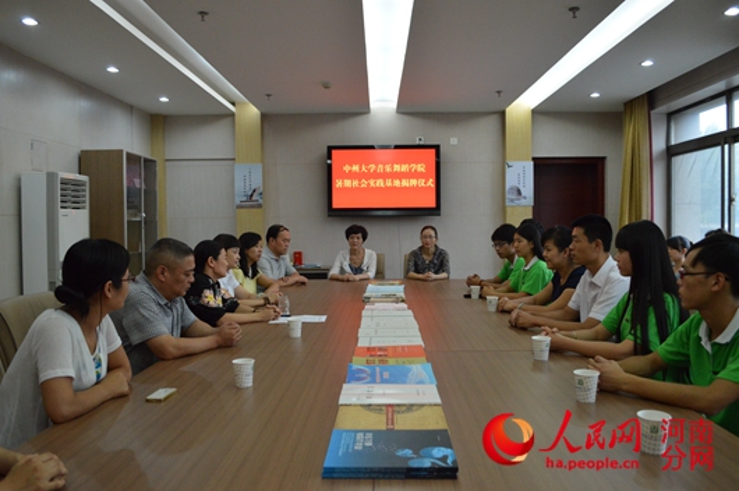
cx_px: 370
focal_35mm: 27
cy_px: 246
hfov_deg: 67.4
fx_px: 554
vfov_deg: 47.8
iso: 1600
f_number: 3.5
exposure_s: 1/160
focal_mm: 18
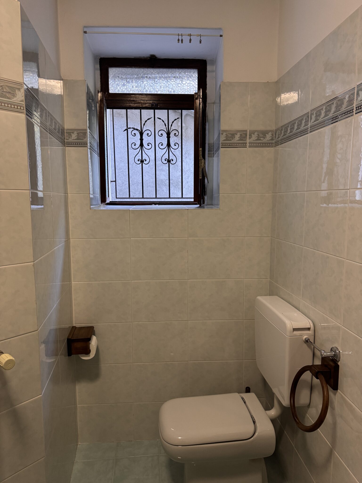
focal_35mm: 24
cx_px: 181
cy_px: 242
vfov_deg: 71.6
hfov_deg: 56.8
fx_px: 335
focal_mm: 6.76
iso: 320
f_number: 1.78
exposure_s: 1/50
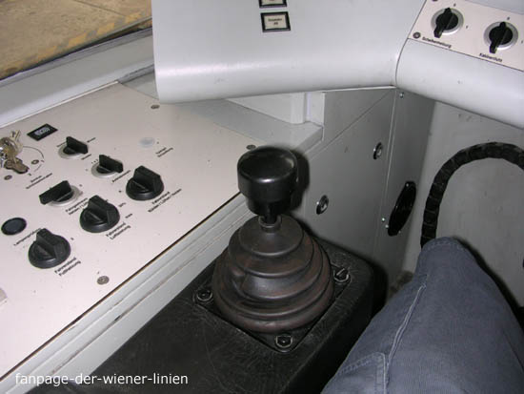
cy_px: 197
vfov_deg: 38.7
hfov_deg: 50.1
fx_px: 560
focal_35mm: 37
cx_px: 262
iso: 100
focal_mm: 5.6
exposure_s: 1/60
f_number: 2.7
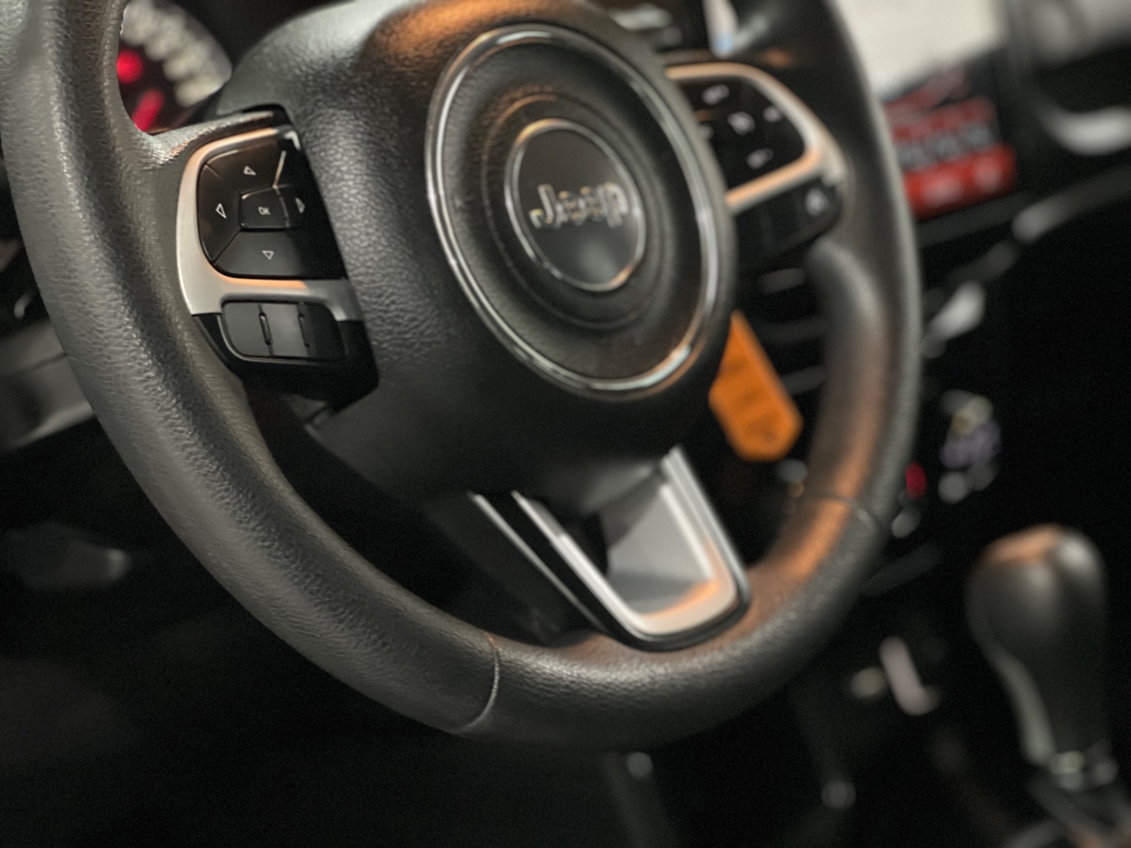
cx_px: 566
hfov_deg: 25.3
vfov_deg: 19.1
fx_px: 2516
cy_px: 424
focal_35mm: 77
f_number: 2.8
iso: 1250
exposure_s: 1/15
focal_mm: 9
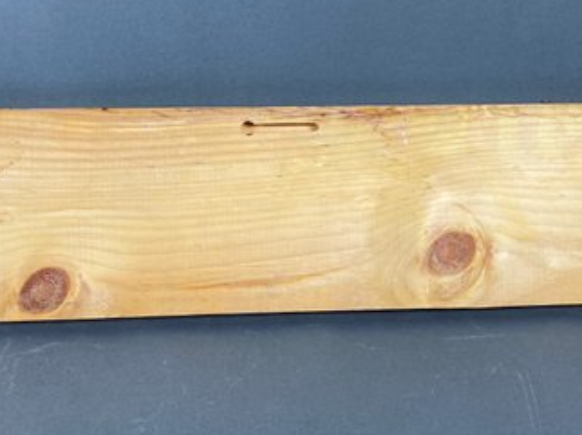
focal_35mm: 51
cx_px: 259
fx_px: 857
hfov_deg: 37.5
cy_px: 147
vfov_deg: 28.4
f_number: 1.8
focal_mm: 4.25
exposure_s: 1/120
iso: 80
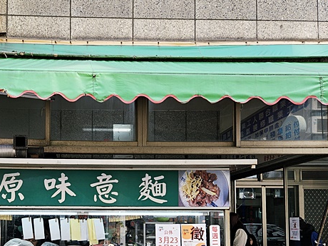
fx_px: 379
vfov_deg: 34.7
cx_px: 93
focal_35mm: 40
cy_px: 202
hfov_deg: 45.6
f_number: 1.8
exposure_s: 1/180
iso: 25
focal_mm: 5.4
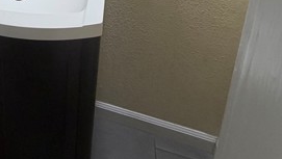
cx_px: 49
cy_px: -129
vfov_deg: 21.3
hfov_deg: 51.2
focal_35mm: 36
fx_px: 269
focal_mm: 2.22
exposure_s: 1/120
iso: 100
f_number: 2.2
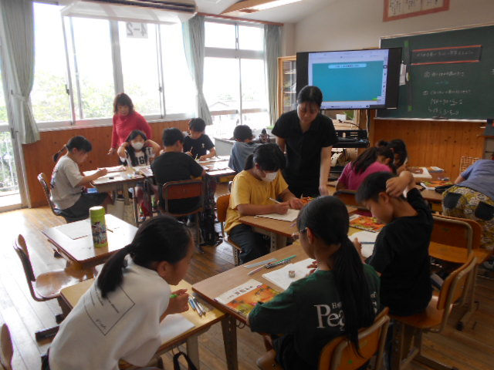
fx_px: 371
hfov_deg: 67.3
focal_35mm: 26
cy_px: 185
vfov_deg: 53.1
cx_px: 247
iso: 80
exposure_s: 1/50
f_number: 3.2
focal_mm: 4.6
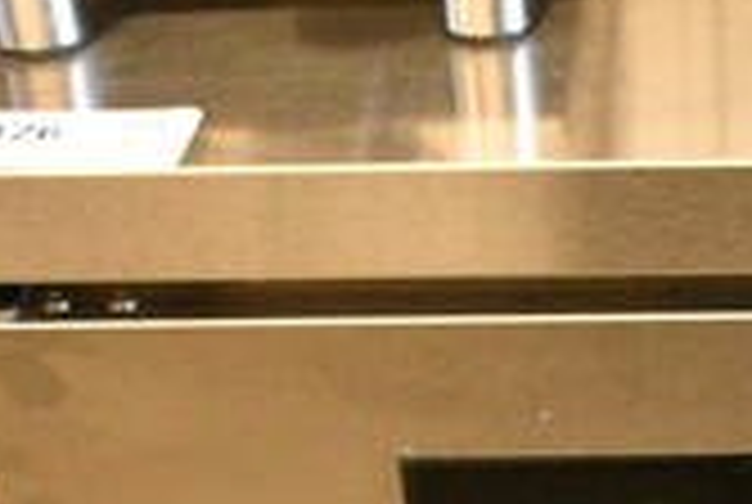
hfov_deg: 15.9
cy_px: 814
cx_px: 775
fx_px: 2633
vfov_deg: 10.5
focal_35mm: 126
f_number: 5
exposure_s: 1/100
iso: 6400
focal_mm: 23
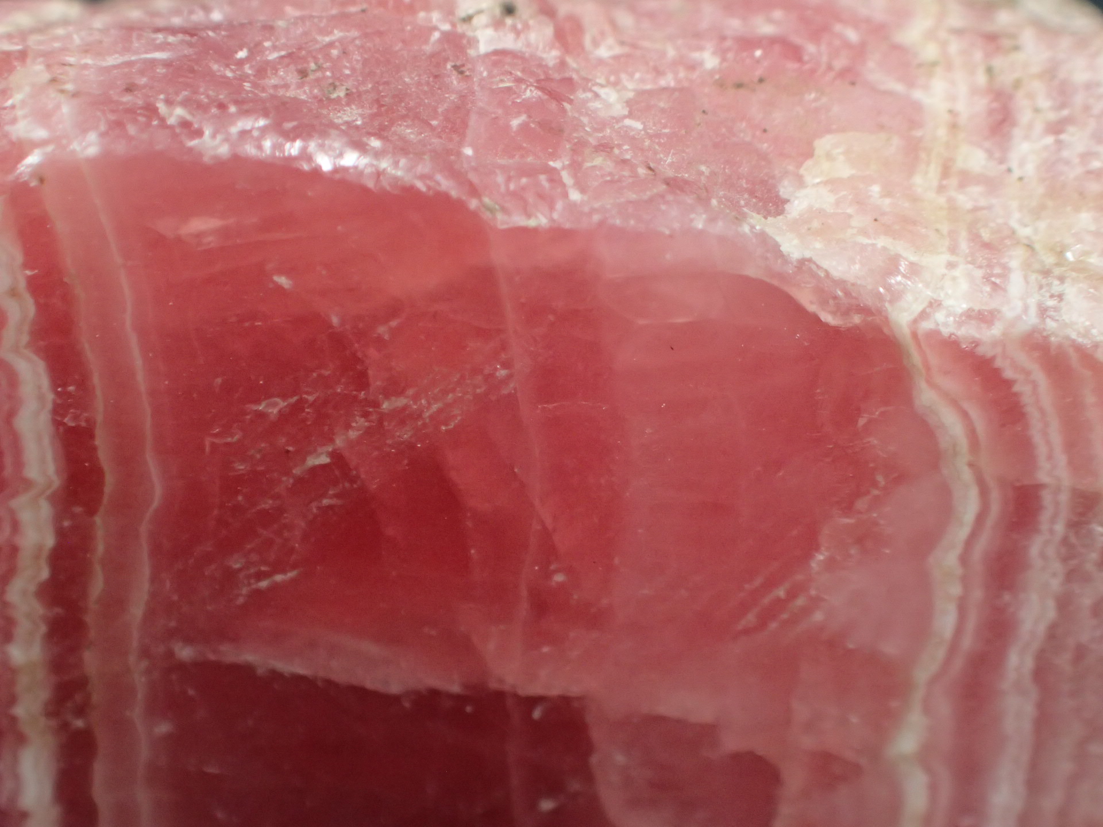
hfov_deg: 19.6
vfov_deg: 14.8
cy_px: 414
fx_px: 3186
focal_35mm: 100
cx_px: 552
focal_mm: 18
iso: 800
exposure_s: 1/200
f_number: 4.9
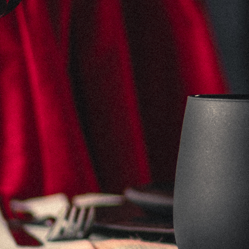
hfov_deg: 4.8
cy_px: 42
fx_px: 2970
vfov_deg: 4.8
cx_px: 299
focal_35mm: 365
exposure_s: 1/60
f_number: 1.4
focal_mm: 50
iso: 160
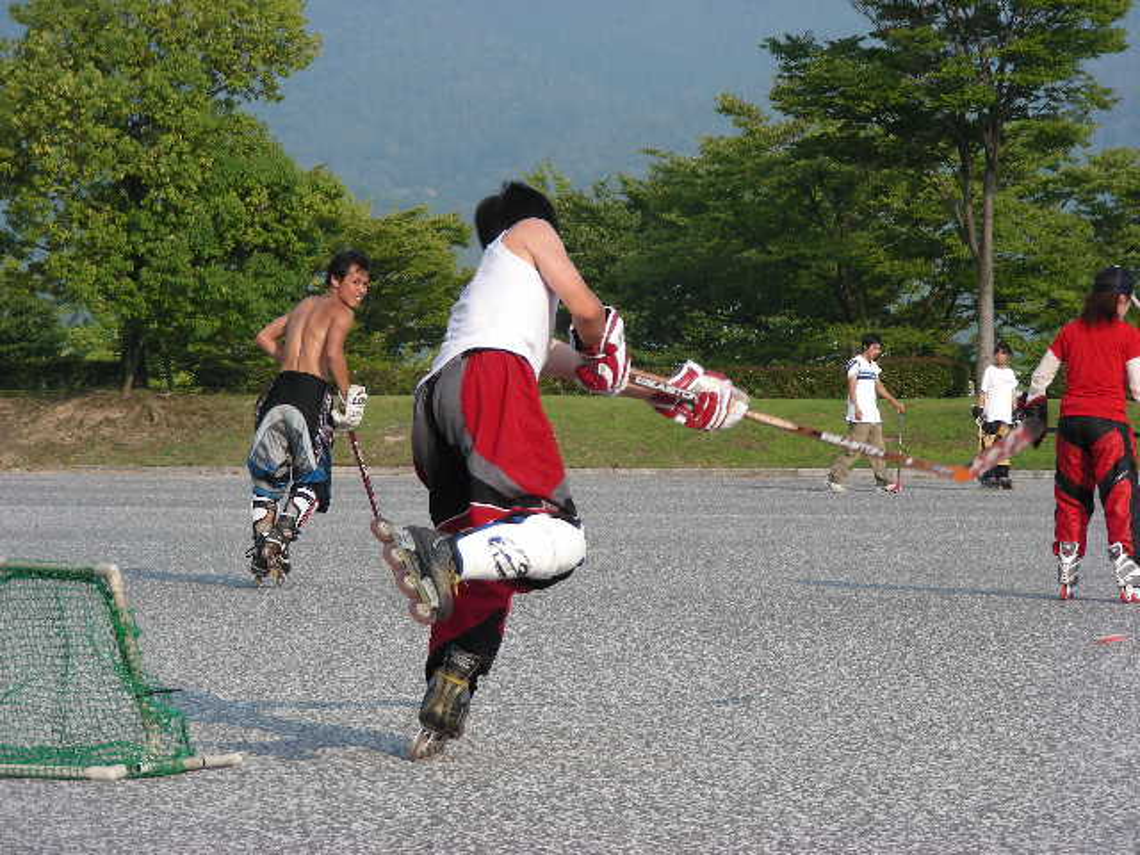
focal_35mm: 148
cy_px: 428
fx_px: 4874
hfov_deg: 13.3
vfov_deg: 10.0
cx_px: 570
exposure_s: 1/334
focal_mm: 24.7
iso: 50
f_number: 4
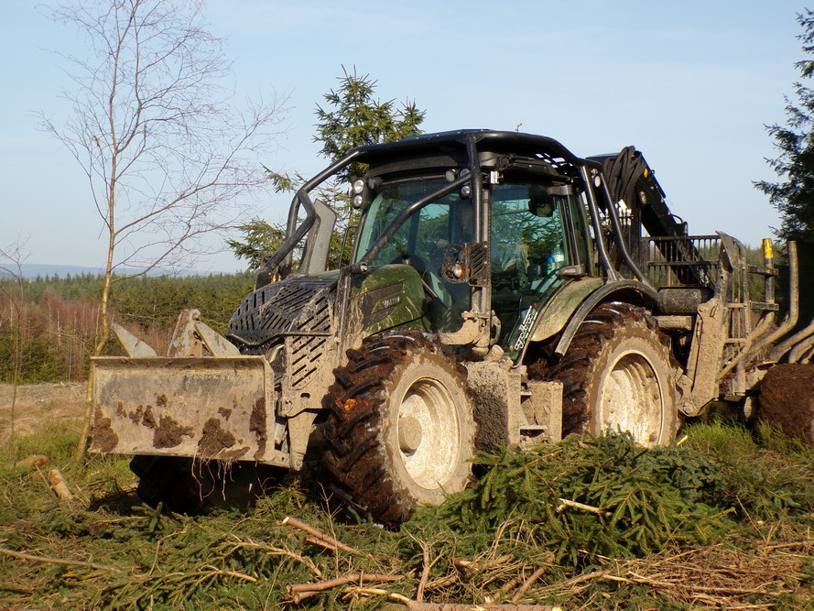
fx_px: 1317
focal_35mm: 56
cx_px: 407
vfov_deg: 26.1
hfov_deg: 34.3
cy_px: 306
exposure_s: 1/340
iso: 100
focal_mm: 10.1
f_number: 5.5
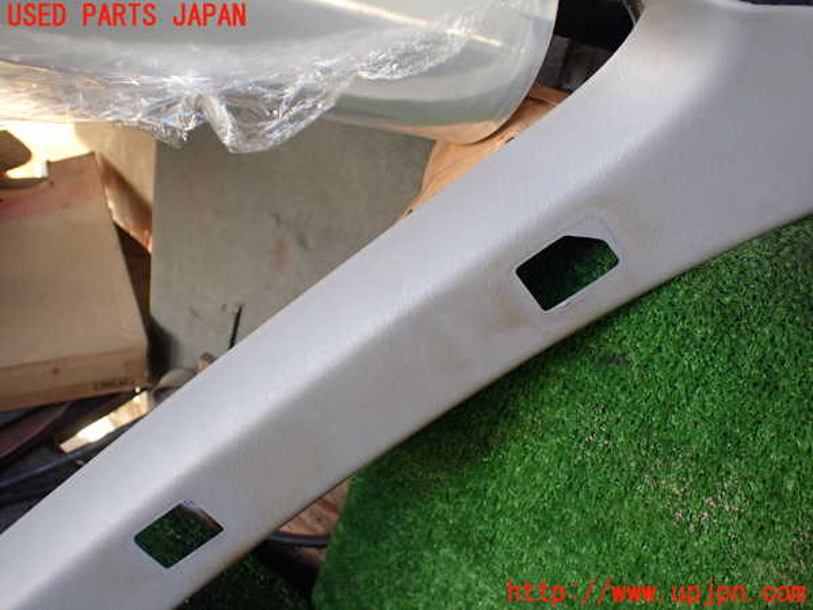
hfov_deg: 60.0
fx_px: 705
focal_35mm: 30
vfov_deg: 46.8
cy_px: 305
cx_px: 406
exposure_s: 1/125
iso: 250
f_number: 2.3
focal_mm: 5.4
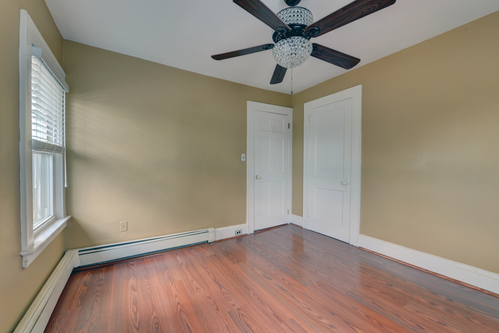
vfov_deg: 81.3
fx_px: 194
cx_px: 250
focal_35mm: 14
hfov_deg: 104.2
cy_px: 166
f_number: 9
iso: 640
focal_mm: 14
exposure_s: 1/20
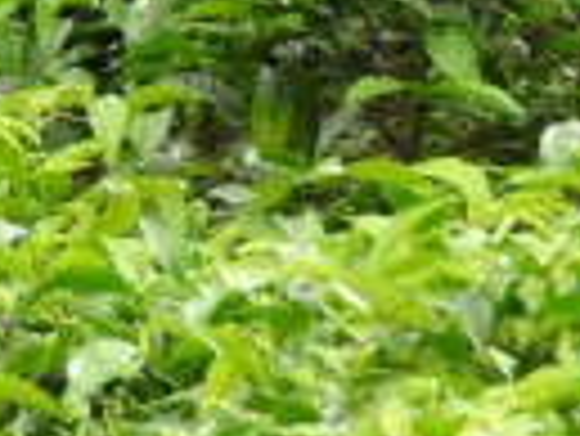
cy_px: -760
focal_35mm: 1862
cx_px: -288
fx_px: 31227
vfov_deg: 0.8
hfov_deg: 1.1
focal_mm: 53.7
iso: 200
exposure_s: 1/125
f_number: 5.5
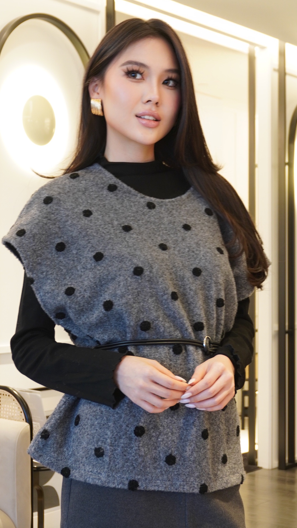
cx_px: 136
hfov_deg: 17.3
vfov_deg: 30.3
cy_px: 271
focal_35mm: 70
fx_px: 976
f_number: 5.6
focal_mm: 31
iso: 400
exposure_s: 1/8
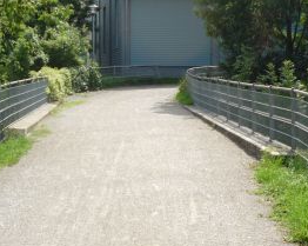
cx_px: 150
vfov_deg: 22.4
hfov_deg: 27.9
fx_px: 619
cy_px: 98
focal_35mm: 68
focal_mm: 5.2
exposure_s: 1/400
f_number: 4.5
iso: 100
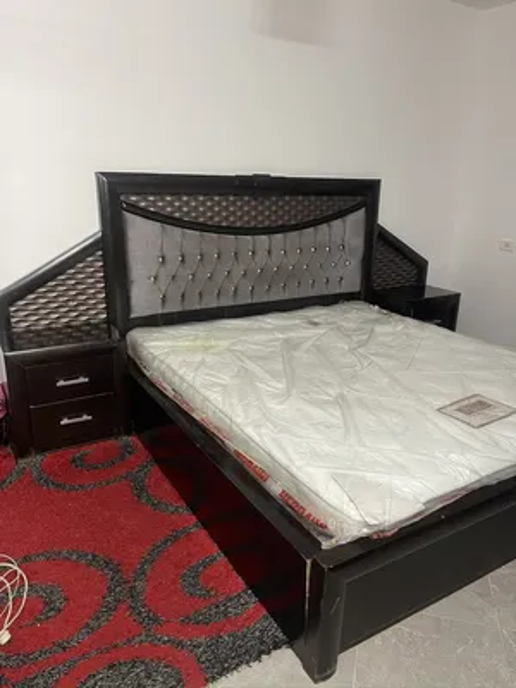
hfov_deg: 54.9
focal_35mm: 25
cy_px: 344
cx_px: 258
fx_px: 497
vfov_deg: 69.4
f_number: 1.6
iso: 320
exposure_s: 1/60
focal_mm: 5.1
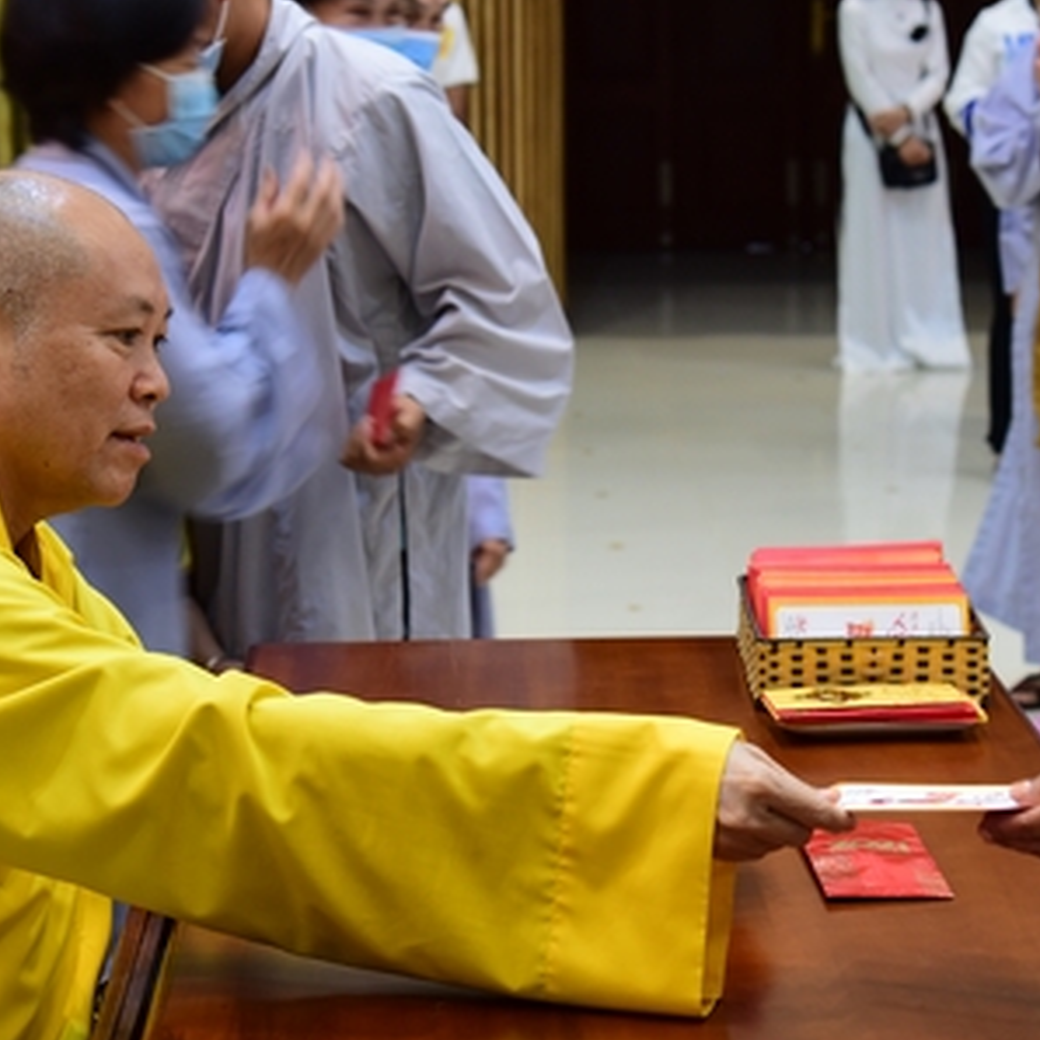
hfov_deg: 17.0
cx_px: 632
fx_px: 3467
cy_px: 349
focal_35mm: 102
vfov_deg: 17.0
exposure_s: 1/40
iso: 1000
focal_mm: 55
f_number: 5
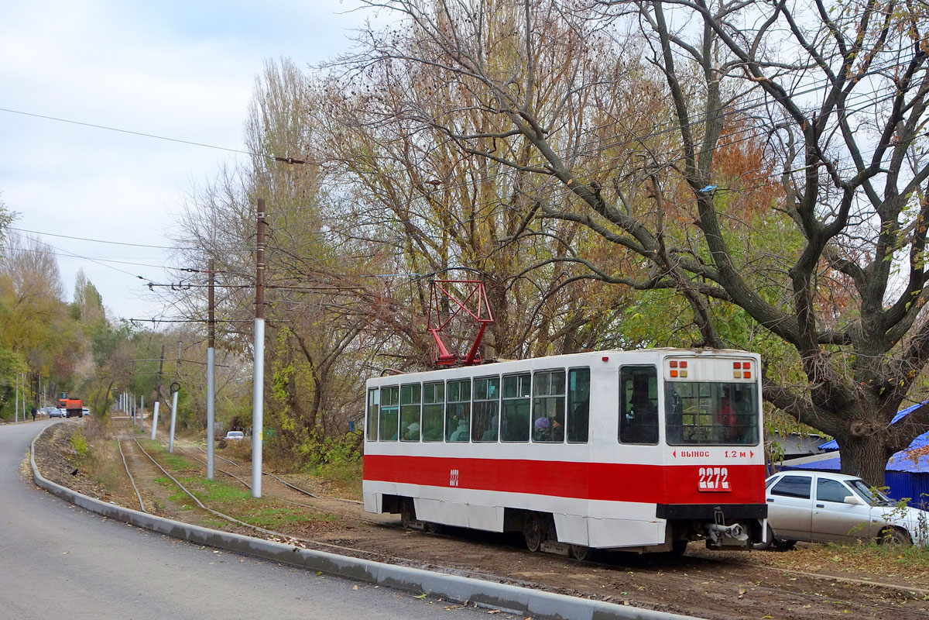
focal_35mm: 57
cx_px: 464
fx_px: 1471
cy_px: 310
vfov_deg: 23.8
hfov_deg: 35.1
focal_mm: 21.08
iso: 250
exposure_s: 1/200
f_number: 4
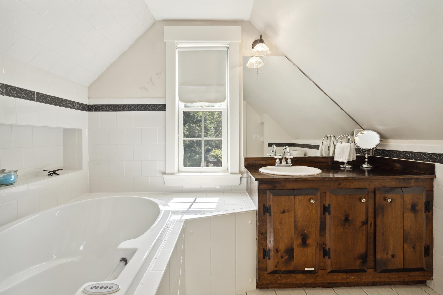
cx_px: 222
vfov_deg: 73.7
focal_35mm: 16
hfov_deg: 96.7
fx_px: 197
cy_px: 148
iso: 400
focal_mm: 16
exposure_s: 1/25
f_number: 8
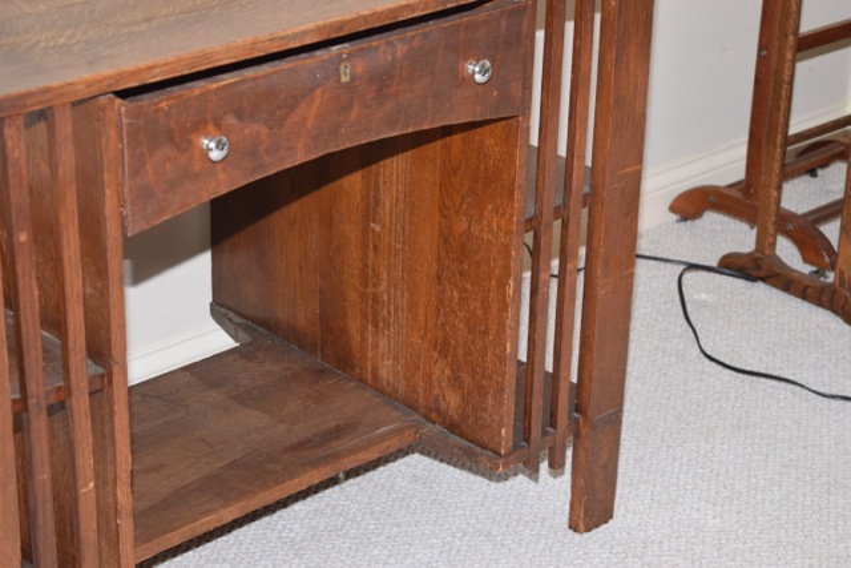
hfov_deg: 24.6
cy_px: 284
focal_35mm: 82
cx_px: 426
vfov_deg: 16.6
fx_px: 1951
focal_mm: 55
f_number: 5.6
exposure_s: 1/125
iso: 800
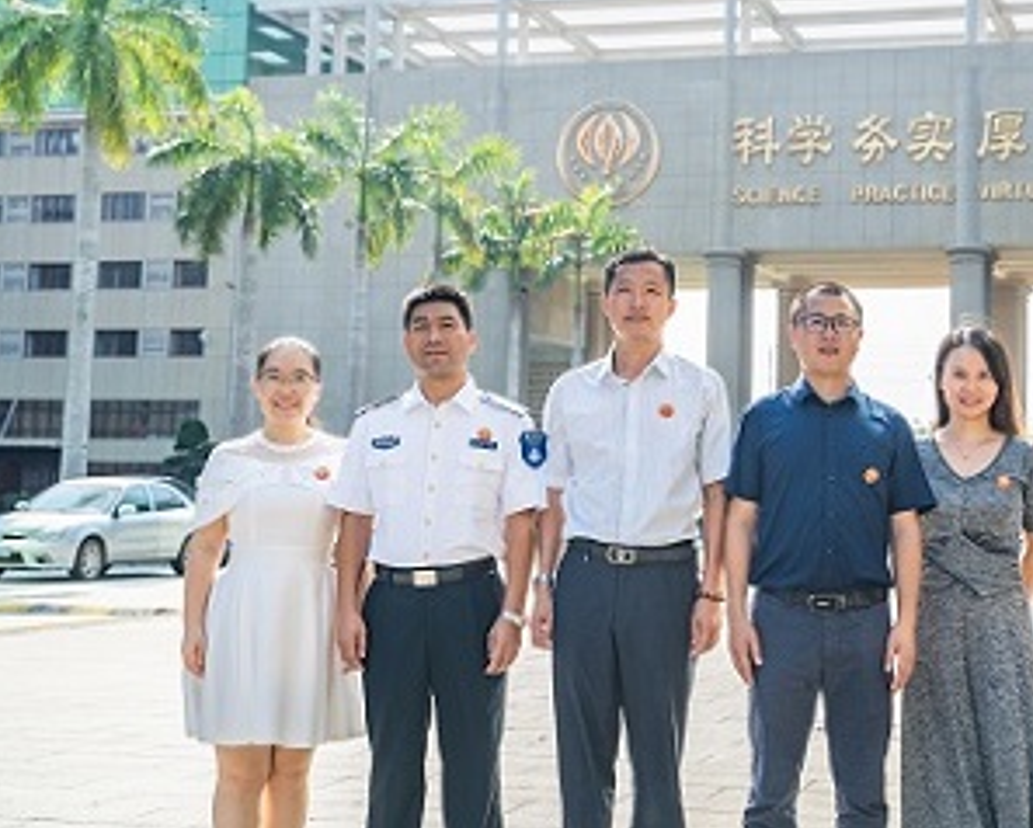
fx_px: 1866
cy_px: 325
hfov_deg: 30.6
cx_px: 741
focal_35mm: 61
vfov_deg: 25.0
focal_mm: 43
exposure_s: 1/1000
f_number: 5
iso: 320
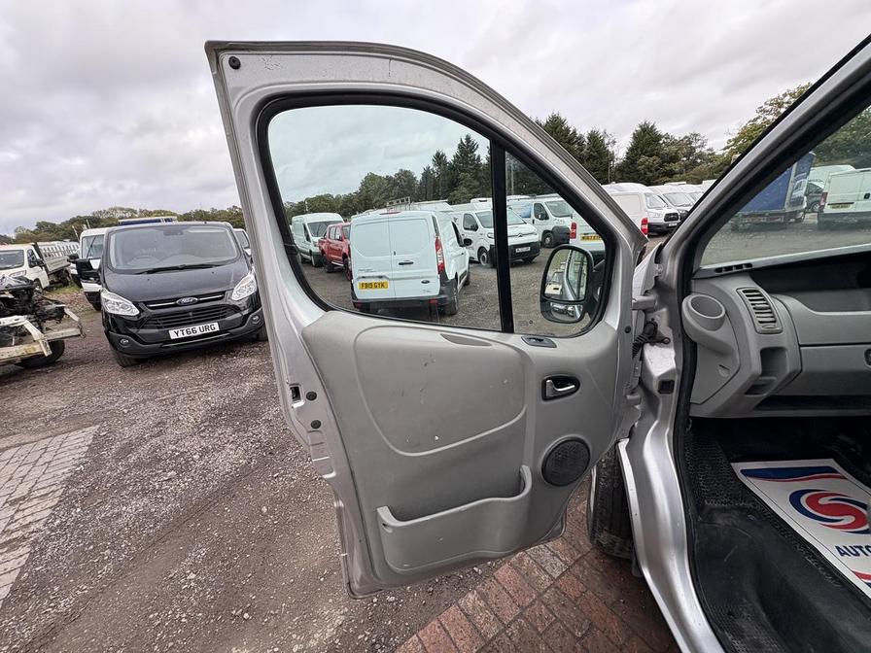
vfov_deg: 85.7
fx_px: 352
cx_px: 436
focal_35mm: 14
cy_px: 326
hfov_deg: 102.1
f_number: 2.2
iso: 40
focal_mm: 2.22
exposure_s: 1/397
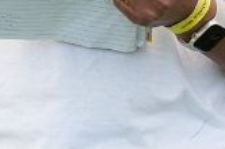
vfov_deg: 3.2
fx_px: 2695
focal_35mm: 432
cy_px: -67
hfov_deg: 4.8
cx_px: -16
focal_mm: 70
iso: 250
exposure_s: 1/800
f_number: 2.8
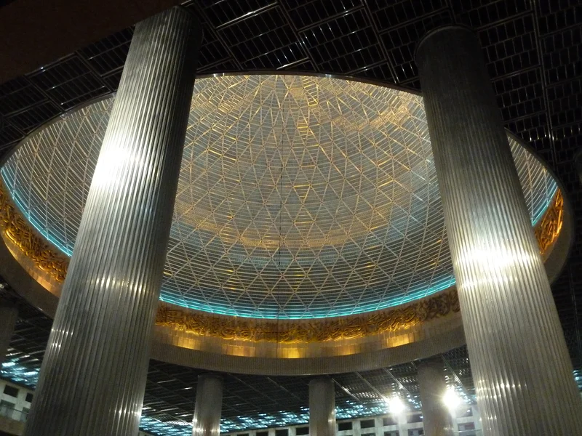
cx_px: 291
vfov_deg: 44.2
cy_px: 218
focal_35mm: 32
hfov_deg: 56.8
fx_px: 538
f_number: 3.5
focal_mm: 5.3
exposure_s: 1/13
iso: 800
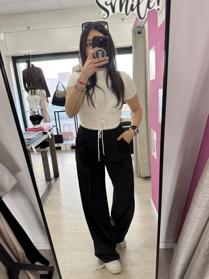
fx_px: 193
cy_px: 140
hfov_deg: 56.8
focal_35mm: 24
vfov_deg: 71.6
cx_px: 104
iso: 80
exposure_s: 1/100
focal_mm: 6.76
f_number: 1.78
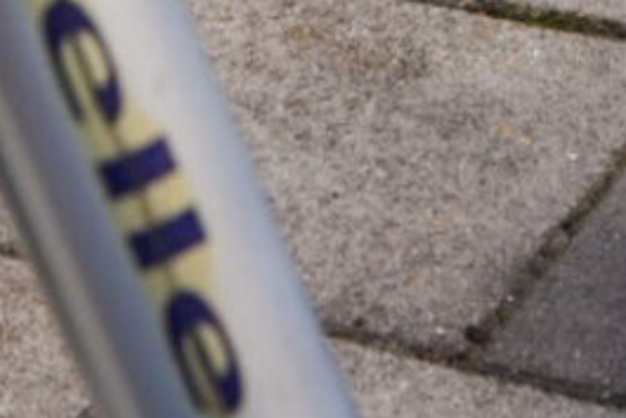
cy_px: -1005
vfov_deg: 6.8
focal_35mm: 174
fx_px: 3027
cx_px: 713
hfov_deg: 11.6
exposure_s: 1/250
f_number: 7.1
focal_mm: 24
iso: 200
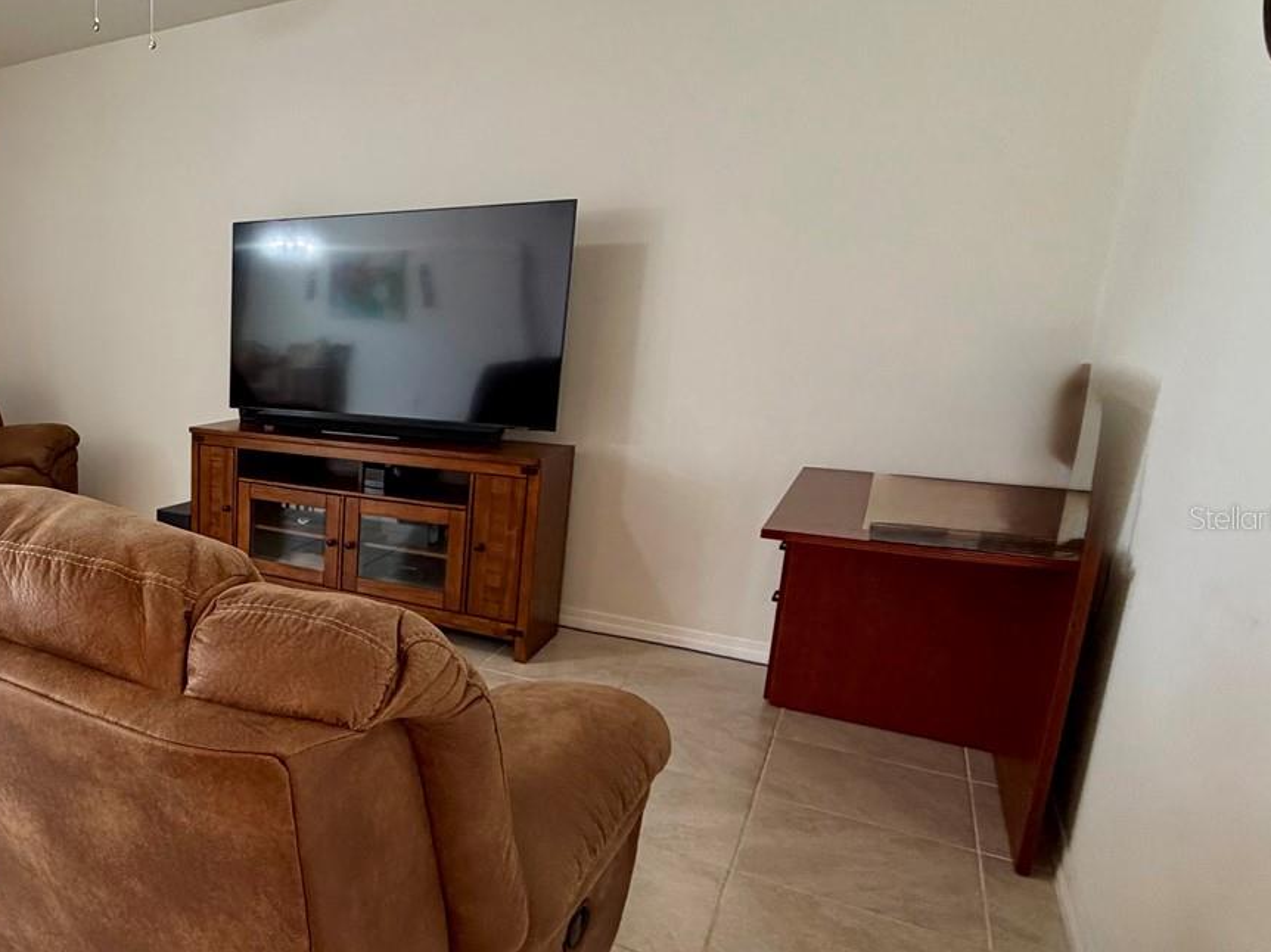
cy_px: 517
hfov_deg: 58.5
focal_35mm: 26
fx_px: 954
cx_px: 149
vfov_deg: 53.0
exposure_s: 1/60
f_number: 2.2
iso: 320
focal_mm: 2.22
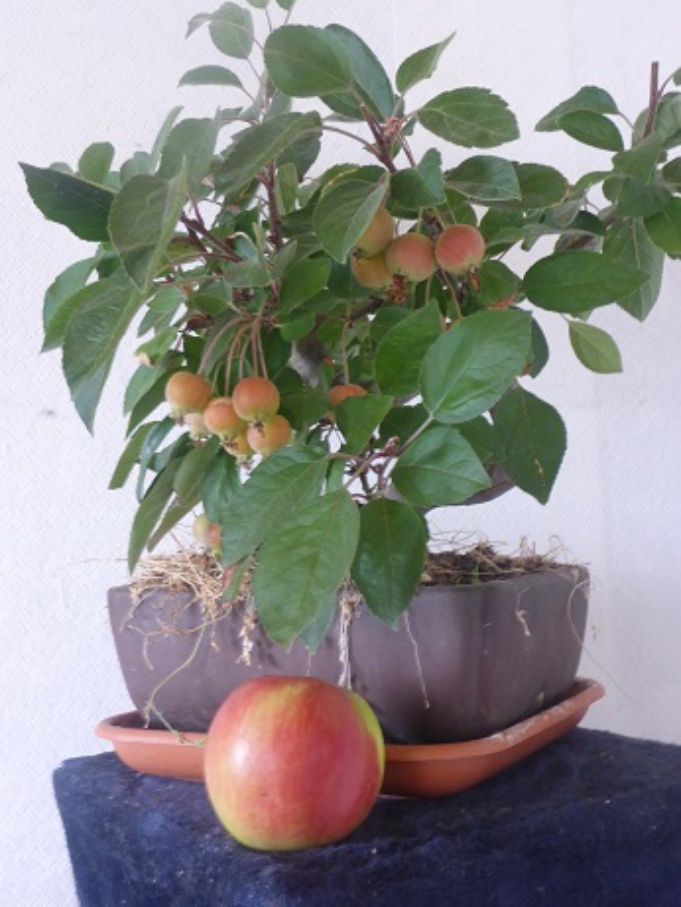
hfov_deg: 33.6
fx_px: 1127
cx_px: 340
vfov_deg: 43.8
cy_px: 454
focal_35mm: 43
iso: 400
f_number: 4.2
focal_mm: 7.4
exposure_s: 1/5
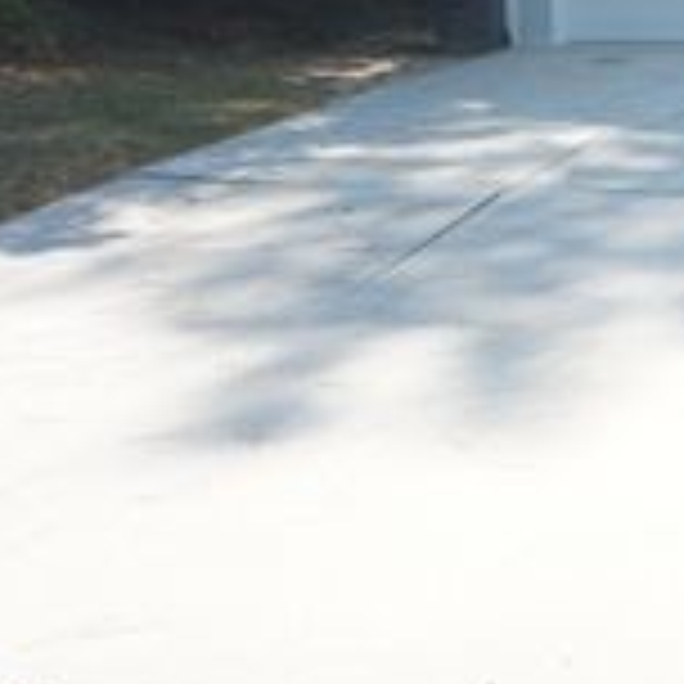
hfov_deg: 22.4
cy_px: 20
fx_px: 1498
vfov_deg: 24.7
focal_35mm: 67
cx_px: 940
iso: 100
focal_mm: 16
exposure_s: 1/80
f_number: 8
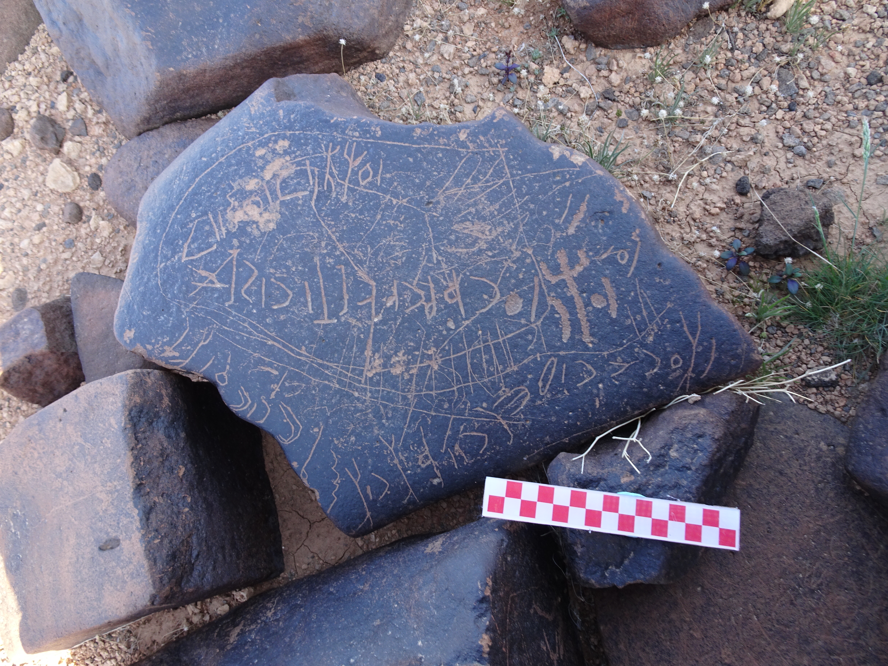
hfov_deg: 71.6
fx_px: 616
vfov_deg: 56.8
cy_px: 333
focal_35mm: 24
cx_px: 444
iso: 80
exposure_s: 1/60
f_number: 3.5
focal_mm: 4.1
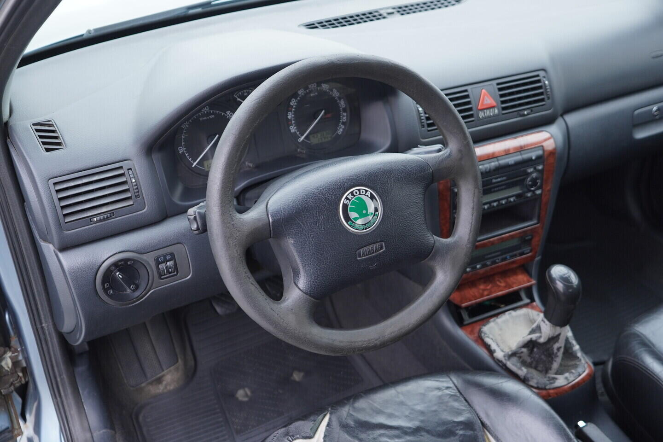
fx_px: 663
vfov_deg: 36.9
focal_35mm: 36
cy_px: 221
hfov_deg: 53.1
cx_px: 332
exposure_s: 1/40
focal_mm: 24
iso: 250
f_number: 2.8
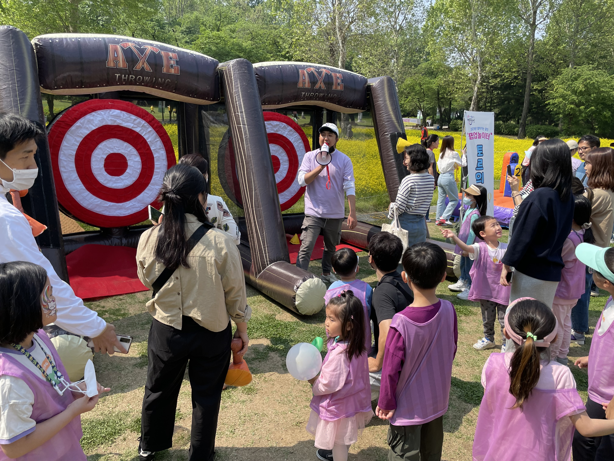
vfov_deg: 53.1
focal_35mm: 26
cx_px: 307
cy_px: 230
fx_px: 461
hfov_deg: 67.3
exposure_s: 1/1553
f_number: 1.6
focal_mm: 4.2
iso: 32
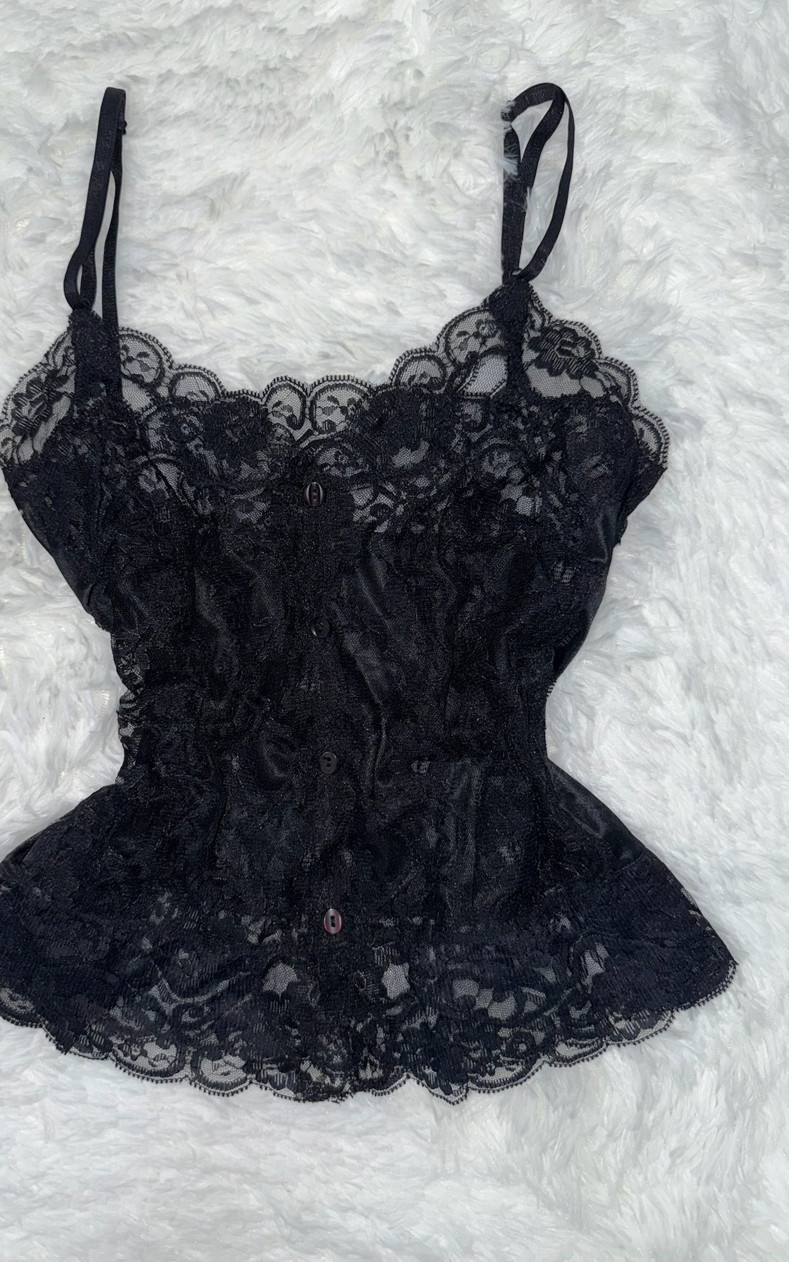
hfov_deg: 47.5
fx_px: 895
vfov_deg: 70.4
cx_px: 341
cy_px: 618
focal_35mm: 26
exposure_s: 1/57
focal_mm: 6.76
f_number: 1.78
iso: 64
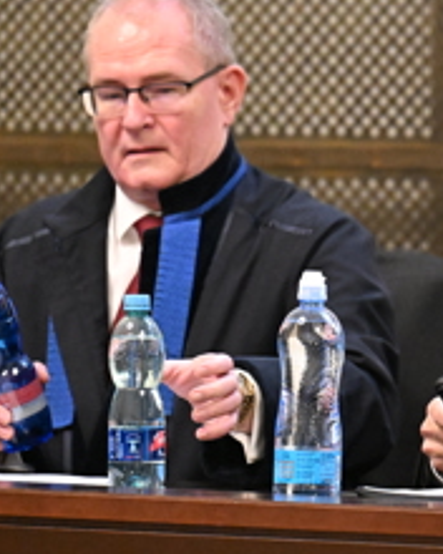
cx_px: 705
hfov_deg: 3.2
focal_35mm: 486
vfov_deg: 4.0
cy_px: 310
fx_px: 7965
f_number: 3.5
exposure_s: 1/400
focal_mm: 165
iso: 10000
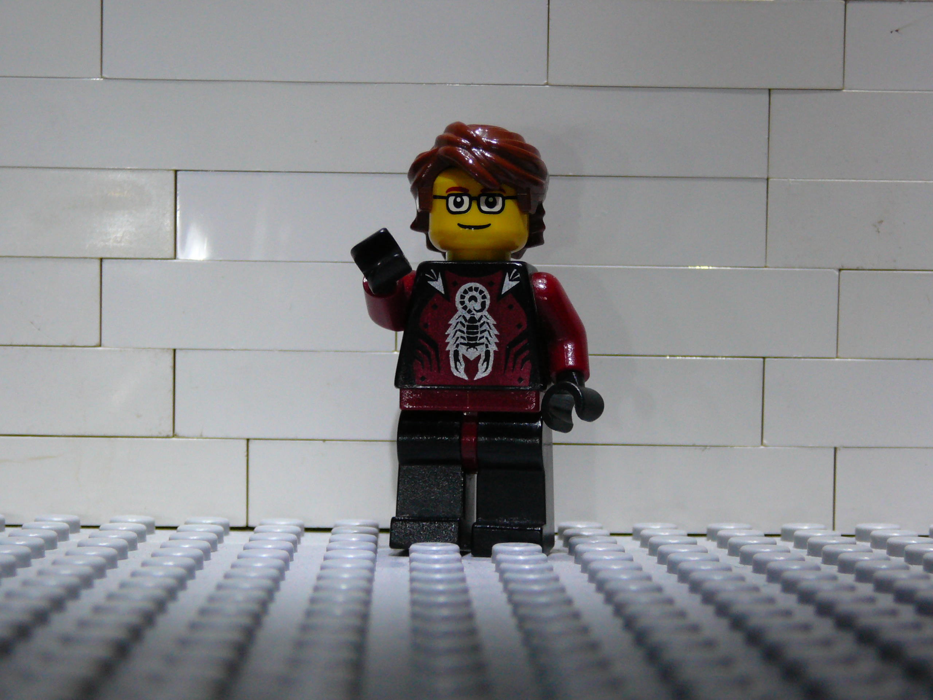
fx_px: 2210
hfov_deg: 23.8
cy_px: 350
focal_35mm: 82
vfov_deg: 18.0
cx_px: 466
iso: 200
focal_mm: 12.2
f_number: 3.8
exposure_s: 1/20
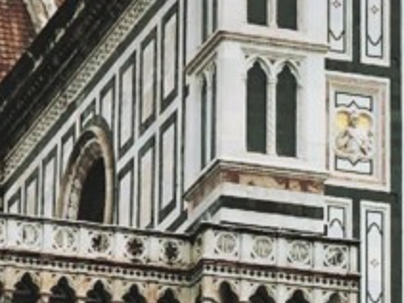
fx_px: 3686
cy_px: 255
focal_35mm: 316
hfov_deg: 6.1
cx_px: 818
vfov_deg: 4.7
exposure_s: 1/432
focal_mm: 6
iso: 16
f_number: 2.4
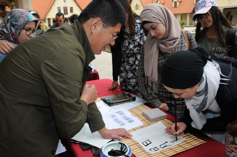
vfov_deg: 43.5
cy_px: 78
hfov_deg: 62.0
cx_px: 118
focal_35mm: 30
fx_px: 197
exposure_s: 1/250
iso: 200
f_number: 8
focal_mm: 20
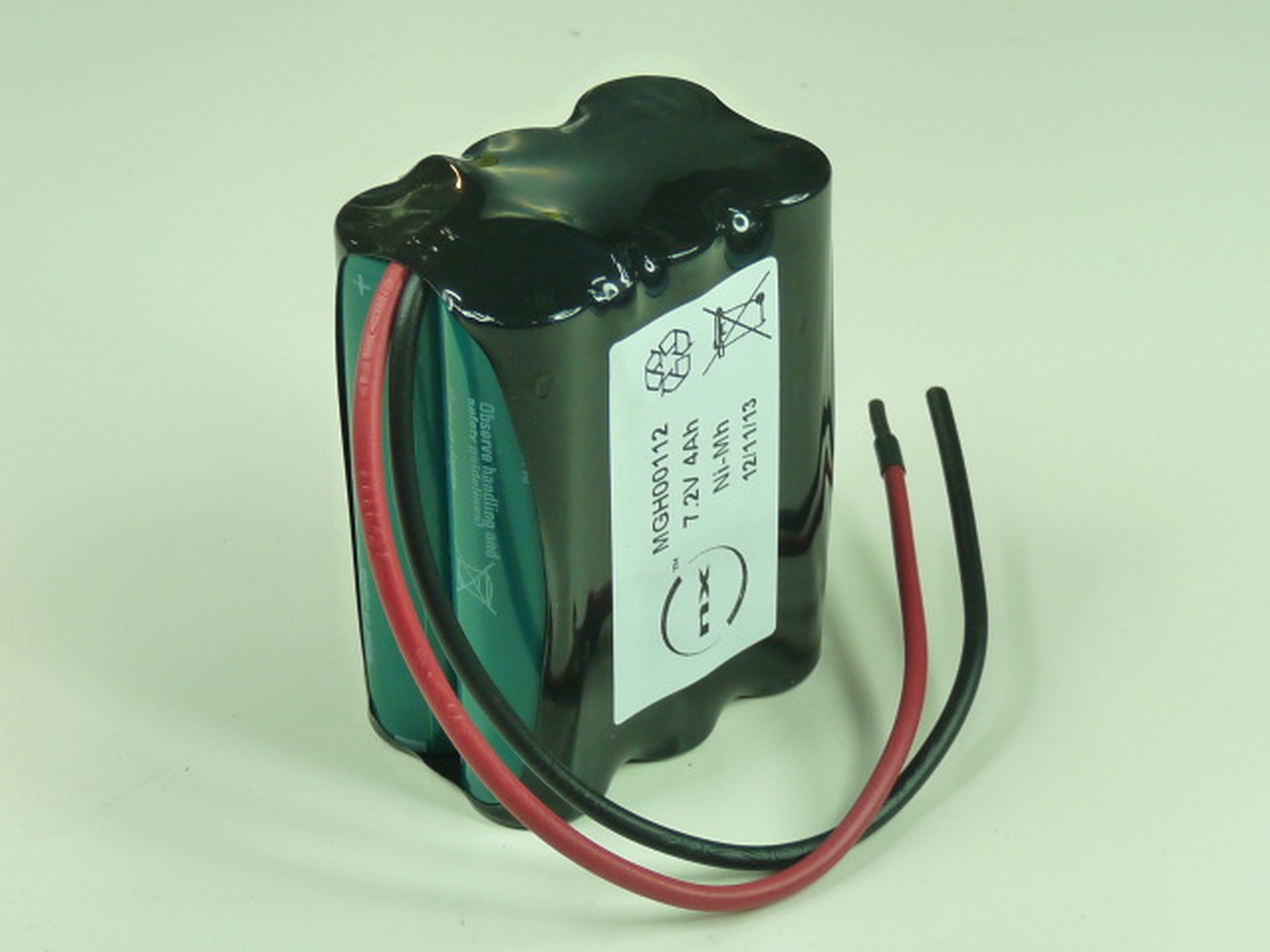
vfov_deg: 16.1
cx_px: 635
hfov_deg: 21.3
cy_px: 476
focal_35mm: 92
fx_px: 3375
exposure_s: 1/40
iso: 160
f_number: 3.2
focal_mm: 9.2
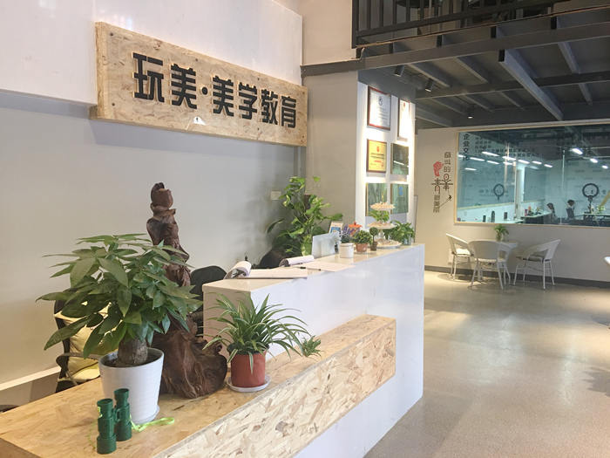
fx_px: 511
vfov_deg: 48.2
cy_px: 229
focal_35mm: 29
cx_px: 305
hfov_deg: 61.7
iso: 64
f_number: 2.2
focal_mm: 4.15
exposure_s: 1/17
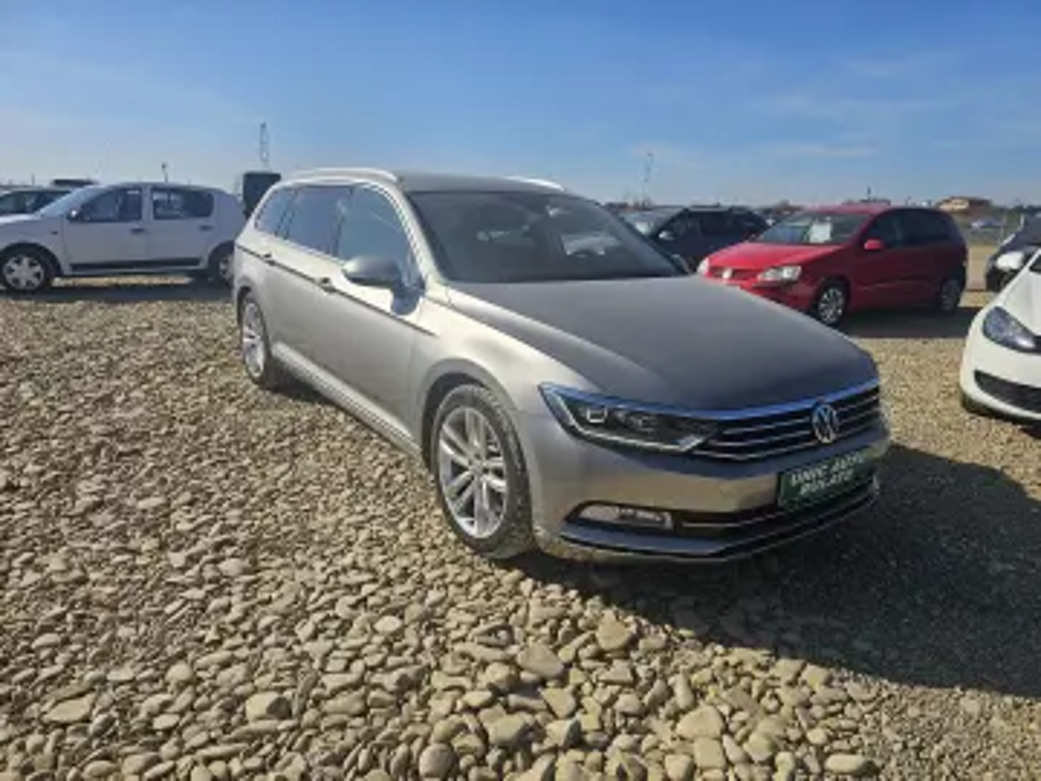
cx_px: 520
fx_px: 692
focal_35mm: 23
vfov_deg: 58.9
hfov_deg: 73.9
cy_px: 390
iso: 10
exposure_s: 1/1245
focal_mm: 6.3
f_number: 1.7
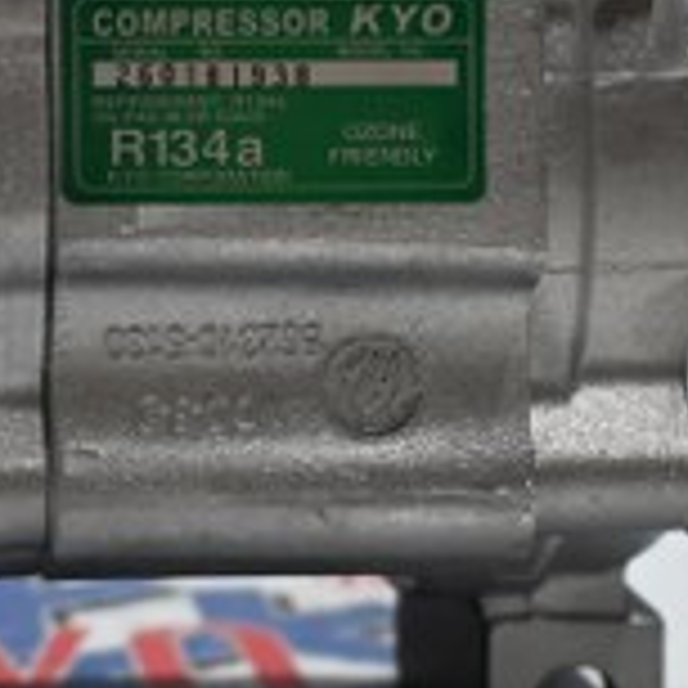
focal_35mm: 125
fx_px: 2803
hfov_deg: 13.7
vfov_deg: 13.9
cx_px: -54
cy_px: 130
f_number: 4.2
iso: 1000
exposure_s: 1/125
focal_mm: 25
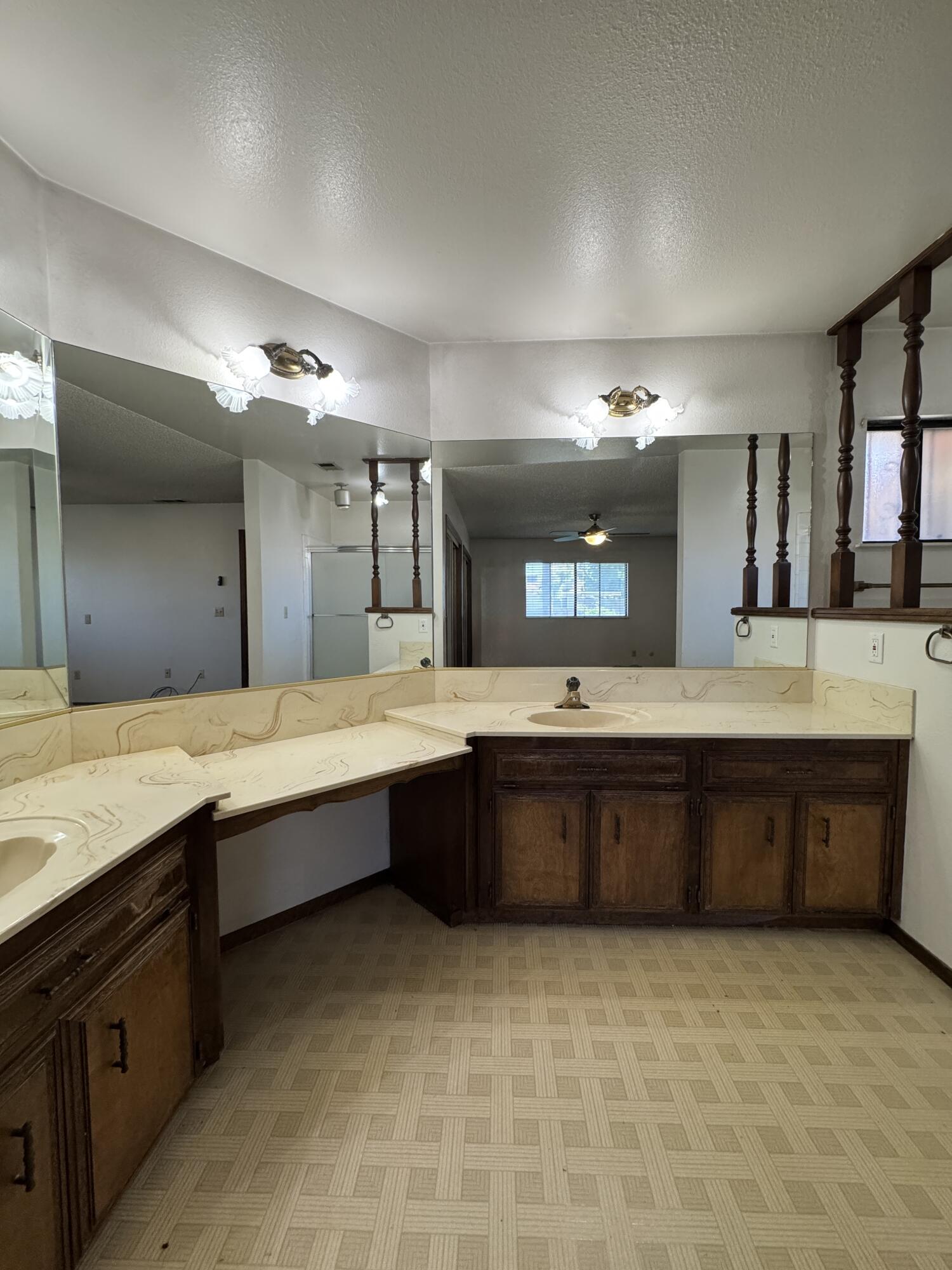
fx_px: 513
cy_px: 635
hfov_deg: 85.7
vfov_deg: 102.1
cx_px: 476
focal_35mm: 14
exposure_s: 1/120
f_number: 2.2
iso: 320
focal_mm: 2.22
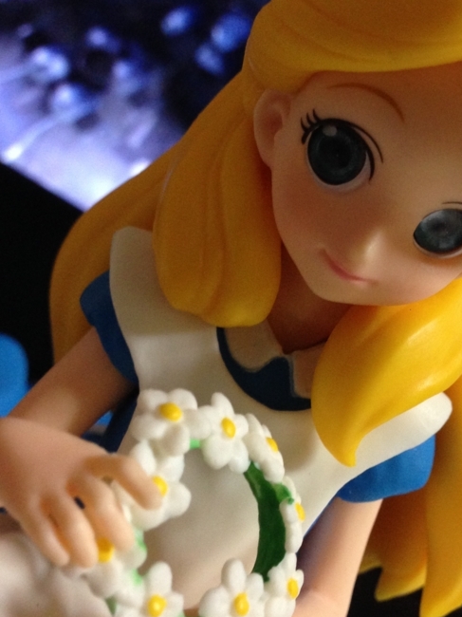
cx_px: 334
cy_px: 302
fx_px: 926
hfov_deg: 27.7
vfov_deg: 36.8
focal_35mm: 52
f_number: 2.4
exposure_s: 1/20
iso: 200
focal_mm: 4.12
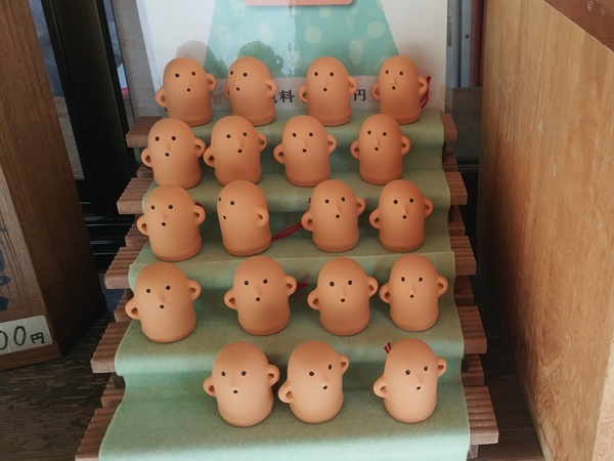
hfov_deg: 56.8
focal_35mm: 32
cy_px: 230
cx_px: 307
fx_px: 568
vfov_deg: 44.2
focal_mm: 4.5
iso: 198
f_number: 2
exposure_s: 1/33
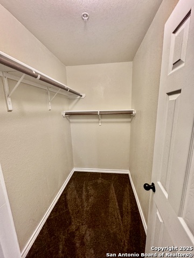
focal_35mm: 14
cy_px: 129
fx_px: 105
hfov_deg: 85.7
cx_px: 97
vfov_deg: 102.1
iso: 250
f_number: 2.2
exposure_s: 1/60
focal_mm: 2.22
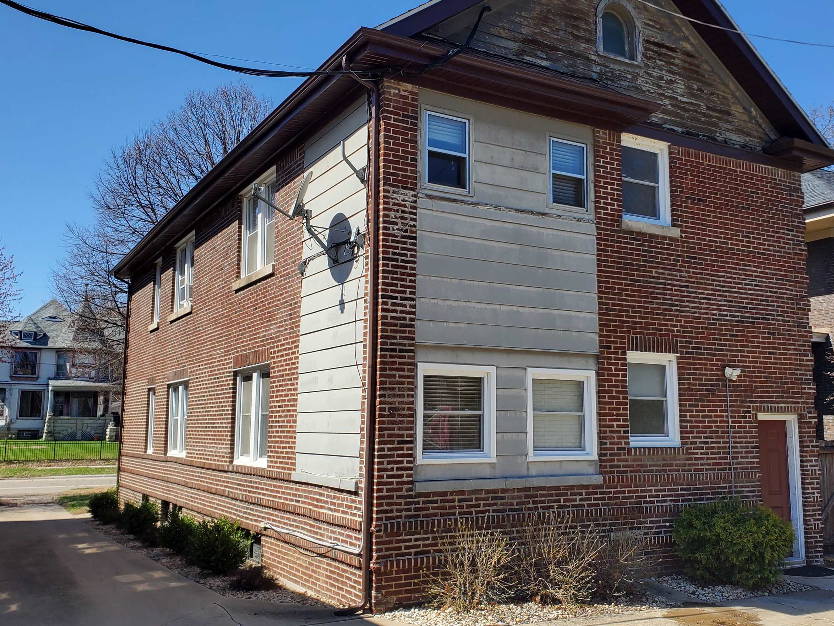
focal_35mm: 34
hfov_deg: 53.8
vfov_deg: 41.8
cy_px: 302
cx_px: 461
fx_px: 819
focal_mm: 4.3
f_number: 2.4
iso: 50
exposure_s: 1/957
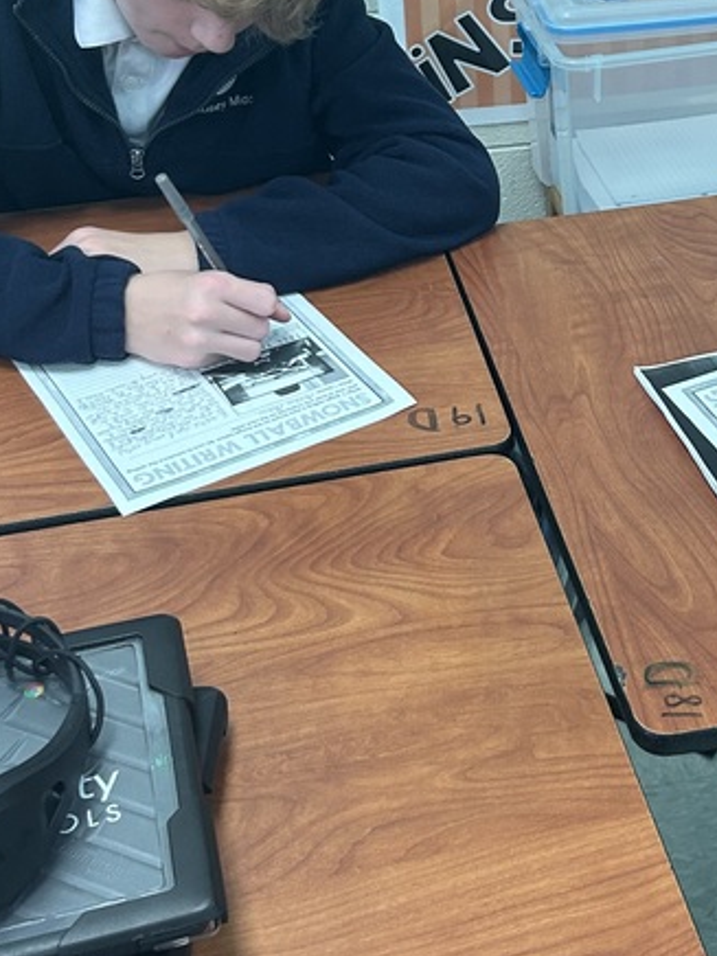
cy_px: 300
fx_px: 1685
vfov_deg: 31.4
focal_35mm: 61
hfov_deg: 23.8
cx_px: 535
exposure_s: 1/60
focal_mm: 5.7
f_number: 1.5
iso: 100
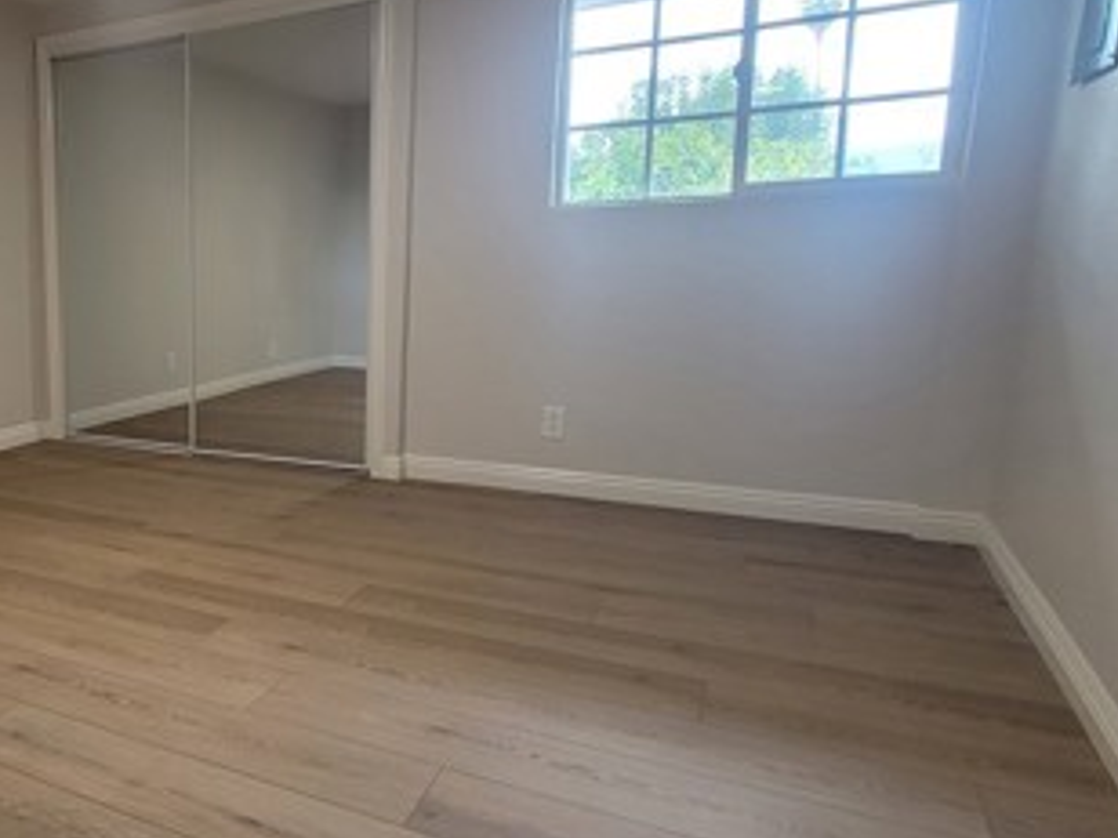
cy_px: 410
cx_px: 105
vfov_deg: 51.4
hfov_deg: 56.2
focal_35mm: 27
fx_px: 872
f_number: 2.2
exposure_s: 1/60
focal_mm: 2.2
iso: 200
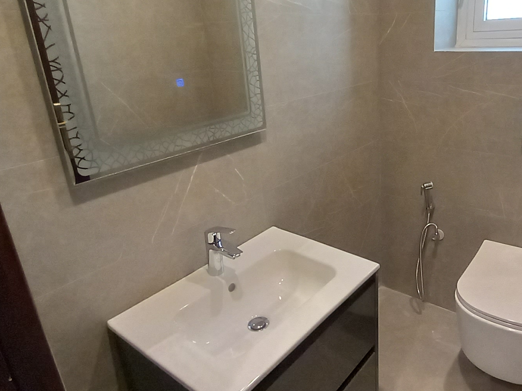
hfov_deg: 67.8
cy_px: 174
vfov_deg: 54.8
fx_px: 377
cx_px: 341
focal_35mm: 25
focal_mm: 1.13
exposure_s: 1/30
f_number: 2.2
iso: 200
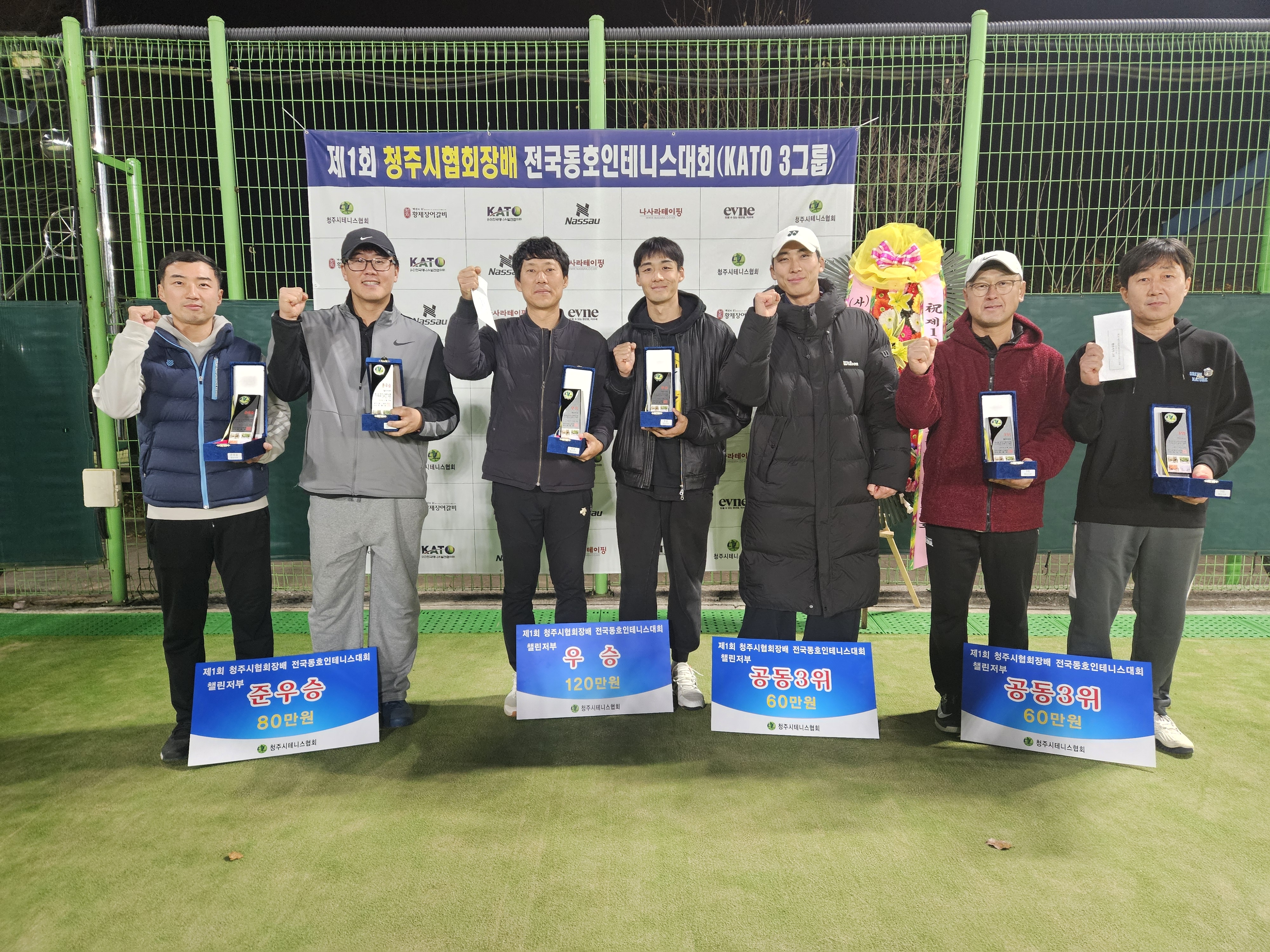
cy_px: 476
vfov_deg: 58.9
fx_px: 844
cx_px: 635
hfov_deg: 73.9
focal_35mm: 23
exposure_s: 1/120
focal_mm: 5.4
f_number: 1.8
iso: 640
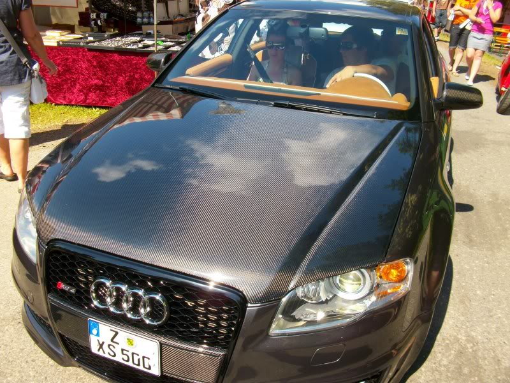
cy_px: 192
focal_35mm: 34
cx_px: 255
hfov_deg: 54.0
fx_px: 501
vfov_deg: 41.8
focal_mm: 5.7
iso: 80
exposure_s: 1/164
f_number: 5.5
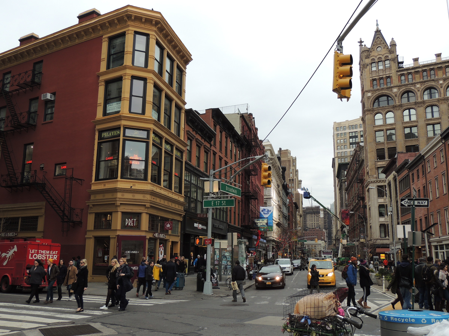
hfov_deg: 55.4
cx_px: 224
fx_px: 428
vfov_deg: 42.9
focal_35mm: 33
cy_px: 168
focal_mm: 5.8
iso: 100
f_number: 3.2
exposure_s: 1/100
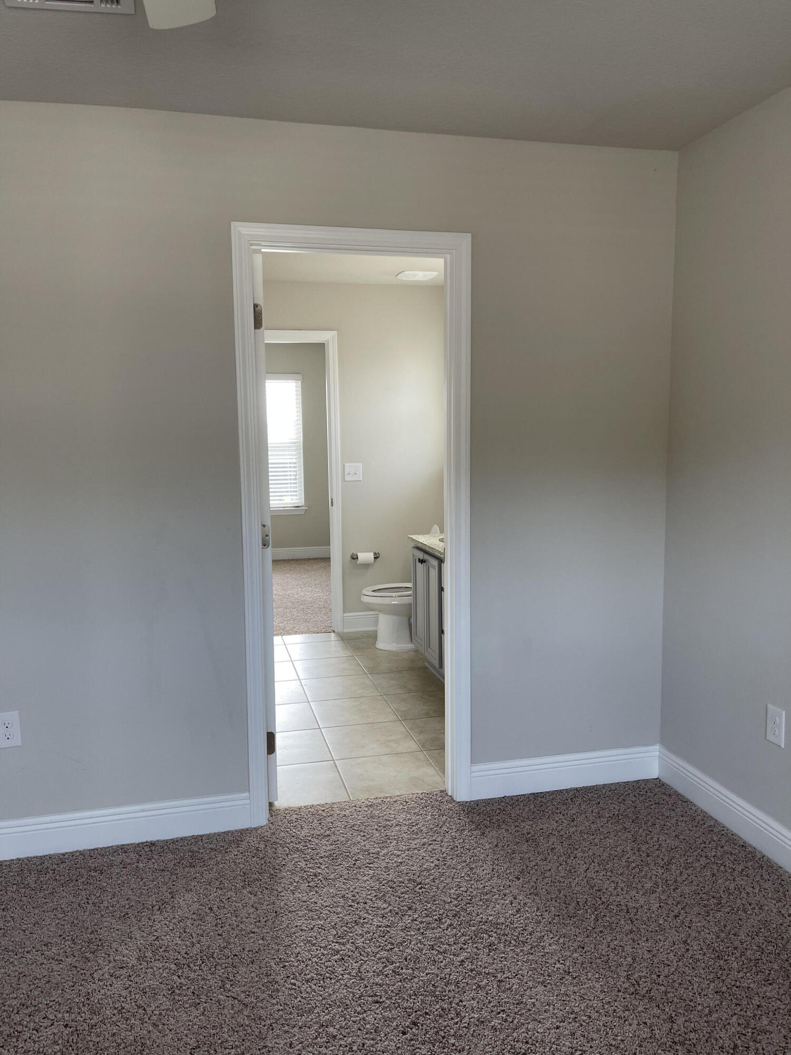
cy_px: 528
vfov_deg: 67.3
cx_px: 396
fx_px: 792
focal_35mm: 26
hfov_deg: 53.1
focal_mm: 5.1
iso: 80
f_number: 1.6
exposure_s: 1/120
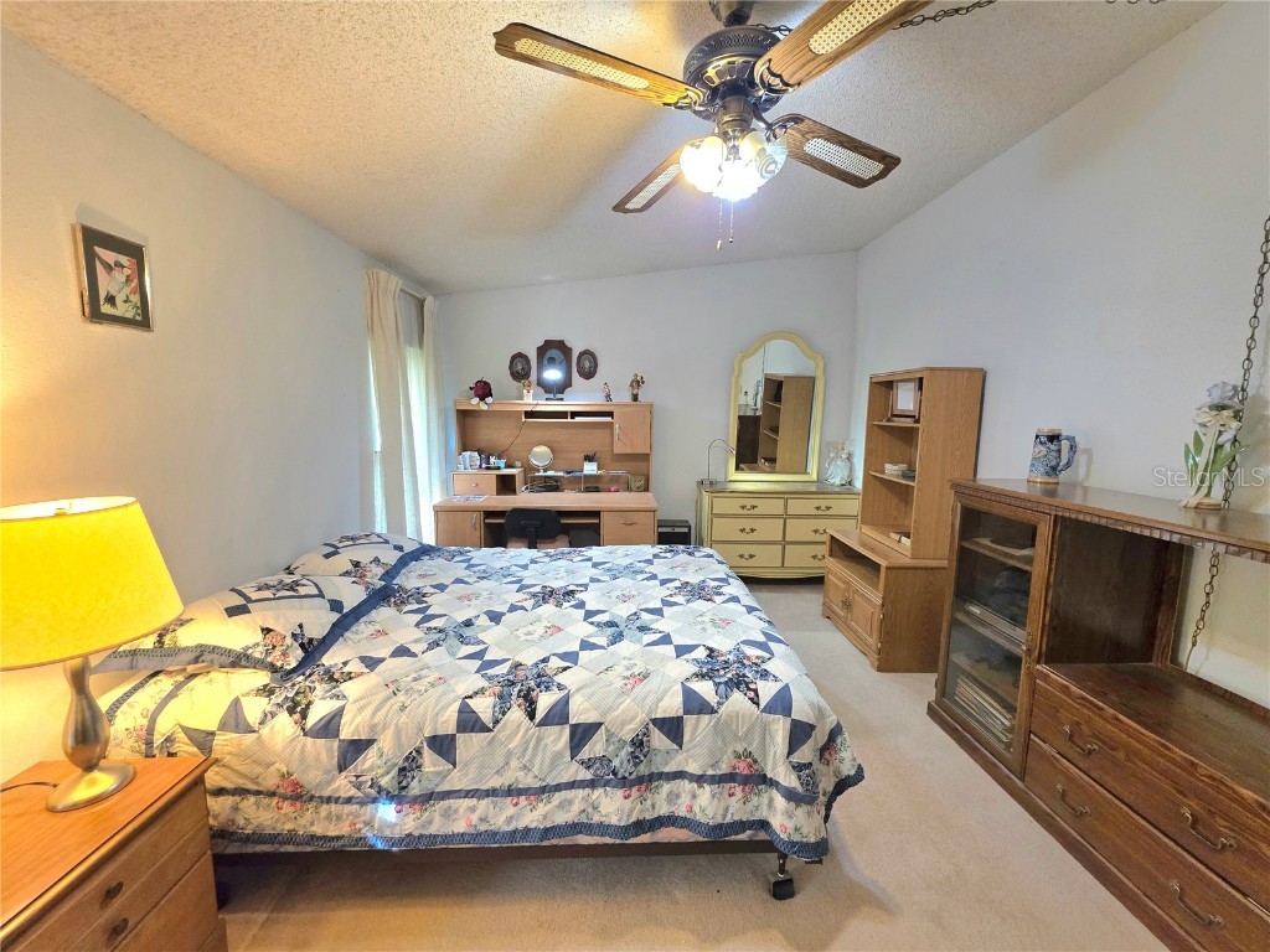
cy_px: 476
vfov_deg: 89.9
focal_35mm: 13
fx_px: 477
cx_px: 635
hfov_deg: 106.2
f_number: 1.9
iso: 250
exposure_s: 1/120
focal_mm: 2.2
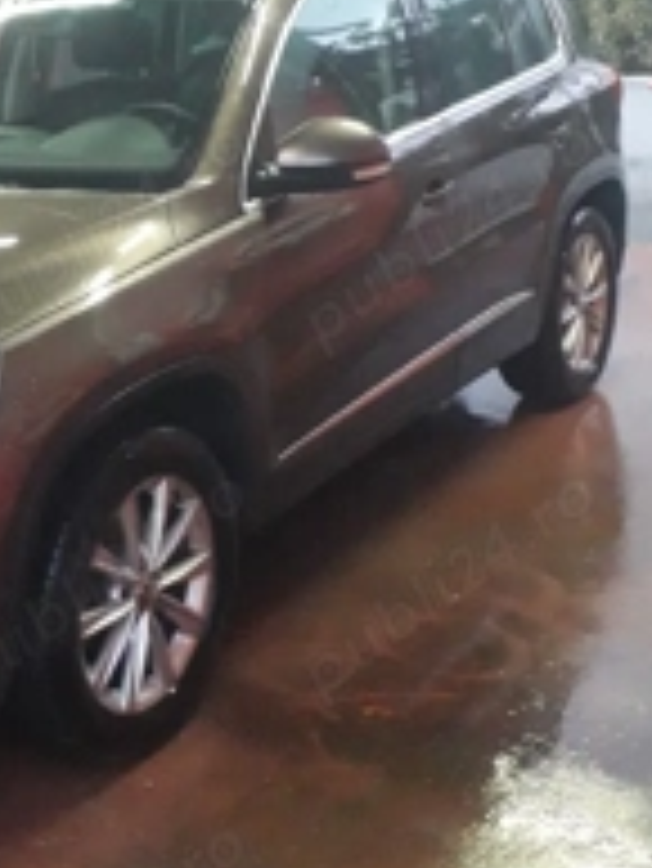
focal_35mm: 56
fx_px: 1405
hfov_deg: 25.9
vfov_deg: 34.0
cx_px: 189
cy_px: 288
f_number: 1.9
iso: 400
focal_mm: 3.6
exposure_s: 1/25
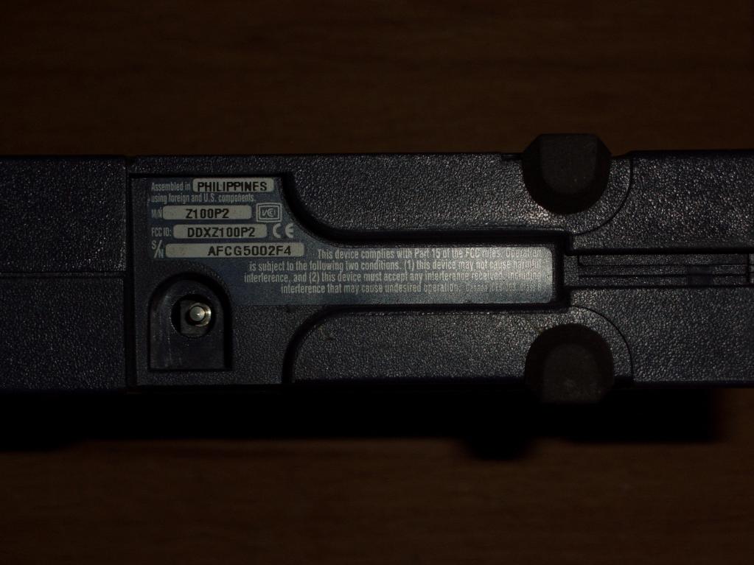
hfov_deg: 16.6
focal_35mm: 119
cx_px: 377
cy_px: 282
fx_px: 2592
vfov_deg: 12.4
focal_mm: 25.6
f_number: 5.5
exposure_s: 1/60
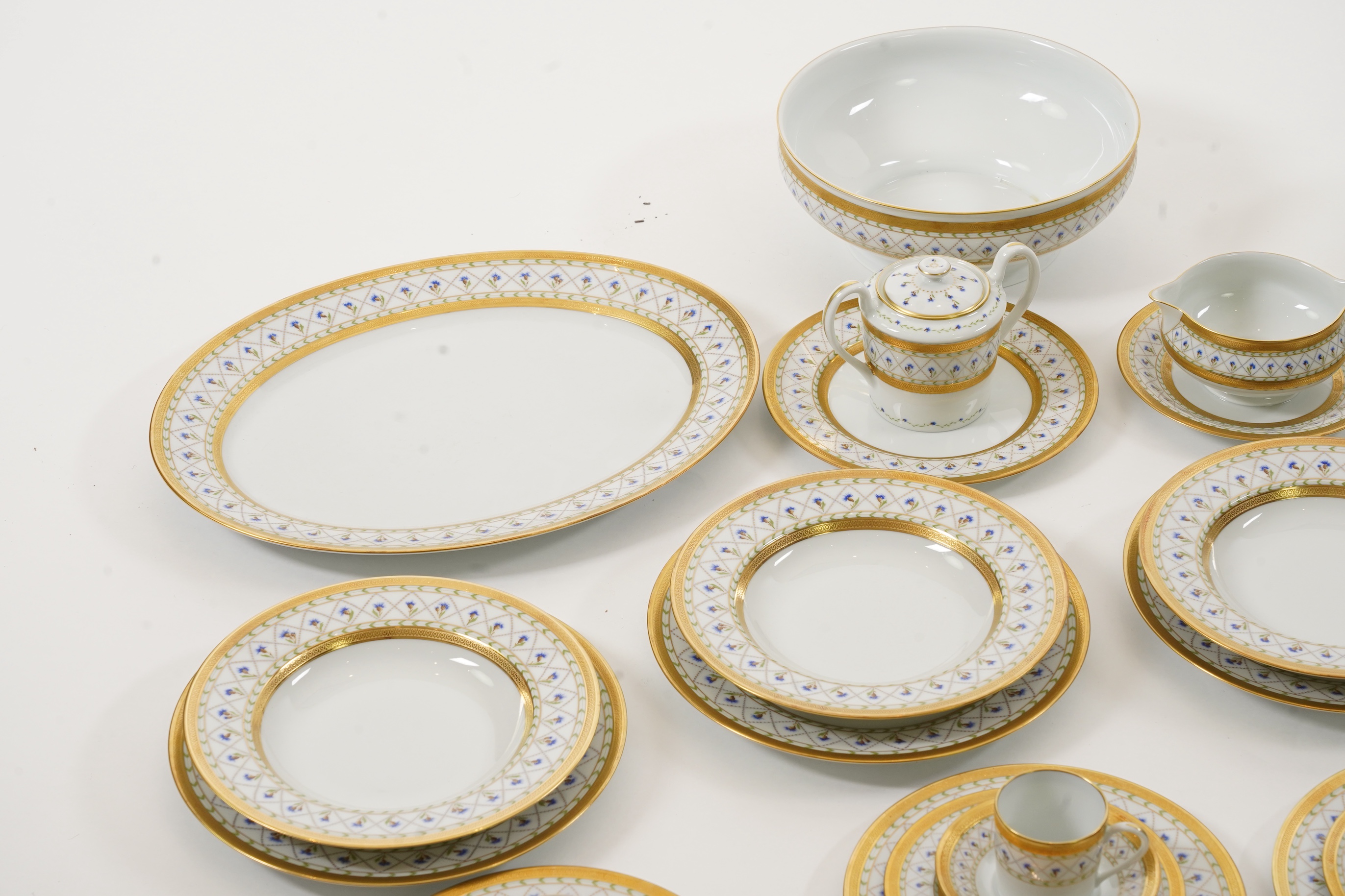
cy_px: 448
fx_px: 3437
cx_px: 672
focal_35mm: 92
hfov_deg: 22.1
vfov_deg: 14.9
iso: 1250
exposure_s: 1/125
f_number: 13
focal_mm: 92
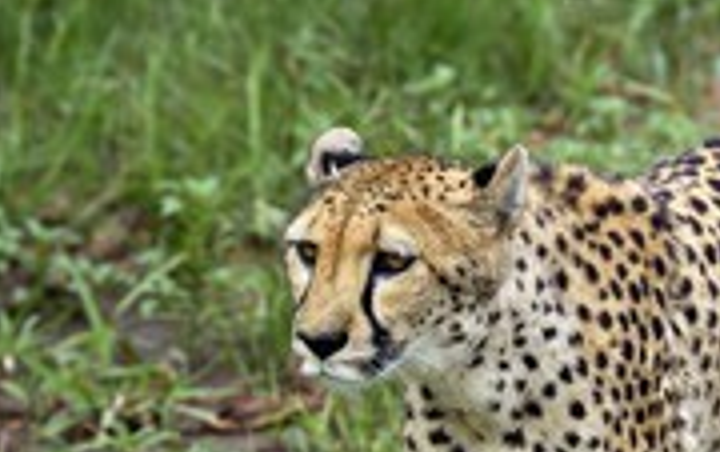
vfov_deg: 3.3
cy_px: 476
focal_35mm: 404
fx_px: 7937
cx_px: 732
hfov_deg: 5.2
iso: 800
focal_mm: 170
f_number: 5.6
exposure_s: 1/1600
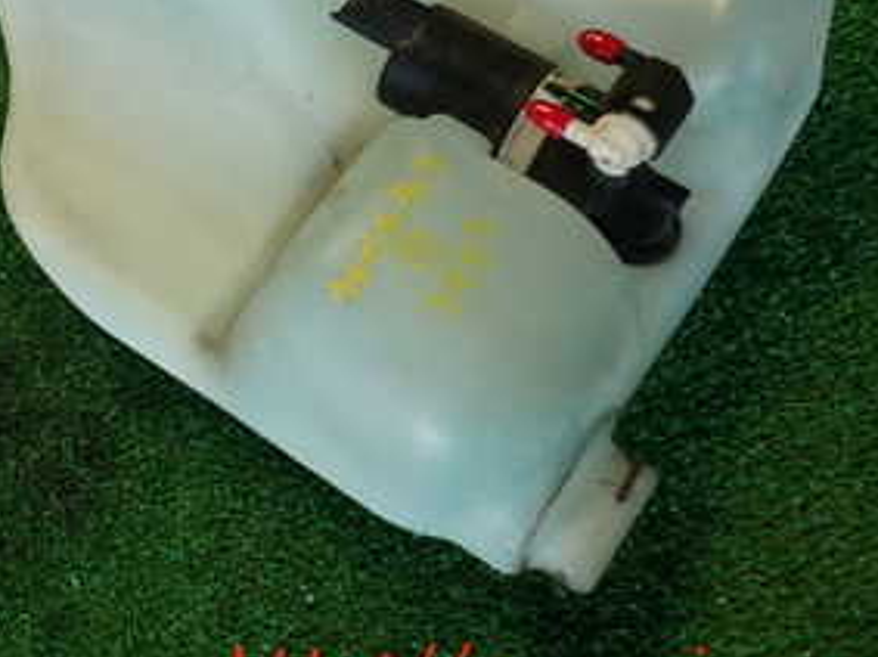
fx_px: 1344
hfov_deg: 33.2
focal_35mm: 53
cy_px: 19
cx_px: 3
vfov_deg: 26.2
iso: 125
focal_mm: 4.5
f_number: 2
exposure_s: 1/60
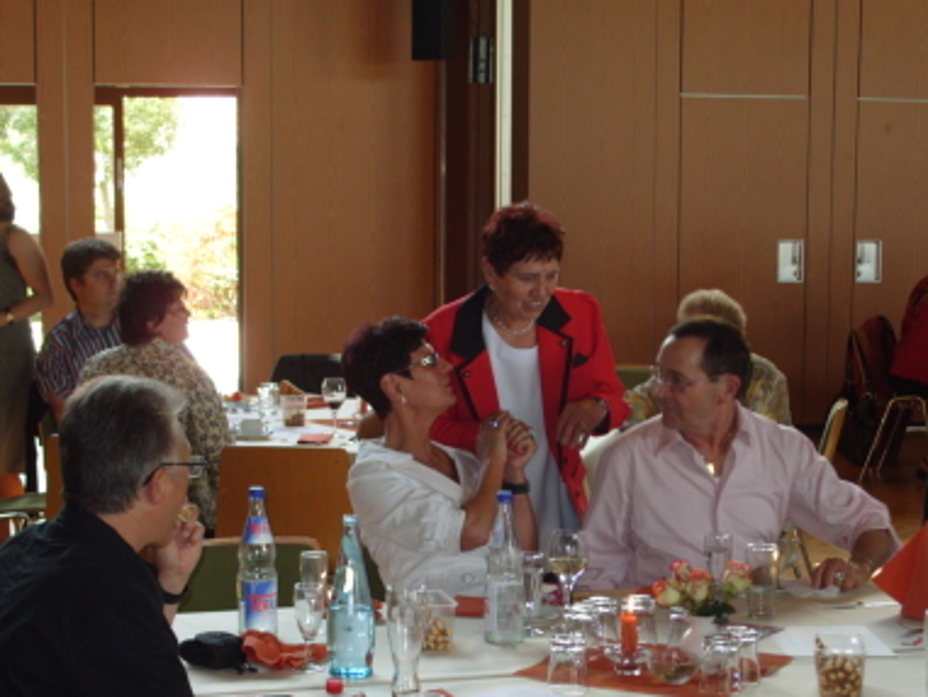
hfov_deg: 23.3
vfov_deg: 17.4
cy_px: 575
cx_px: 485
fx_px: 2253
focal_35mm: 84
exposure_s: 1/60
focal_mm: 11.1
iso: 100
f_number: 3.1
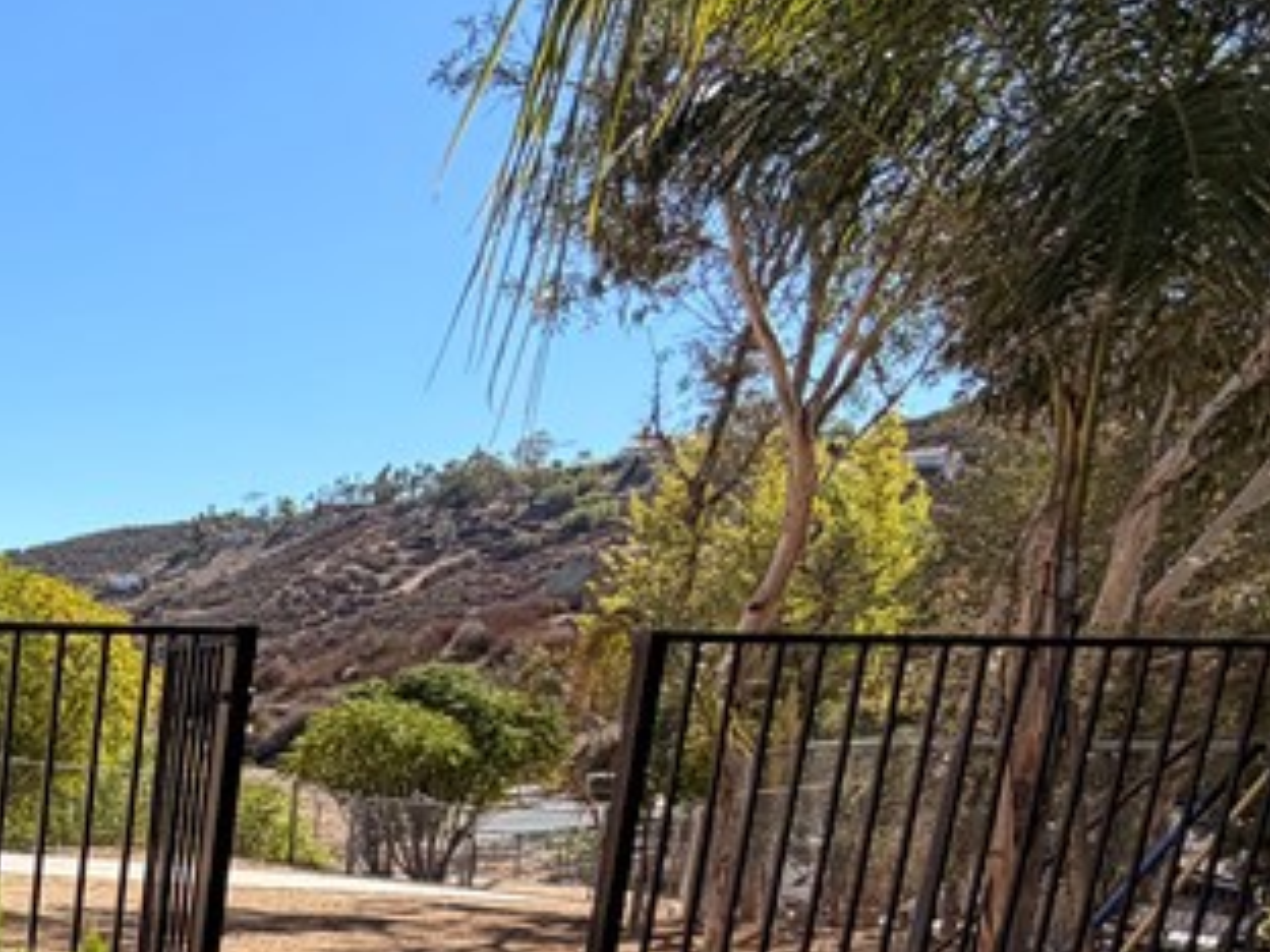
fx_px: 1688
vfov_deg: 28.5
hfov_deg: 28.4
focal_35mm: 46
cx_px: -598
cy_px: 1058
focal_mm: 2.22
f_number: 2.2
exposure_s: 1/770
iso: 32
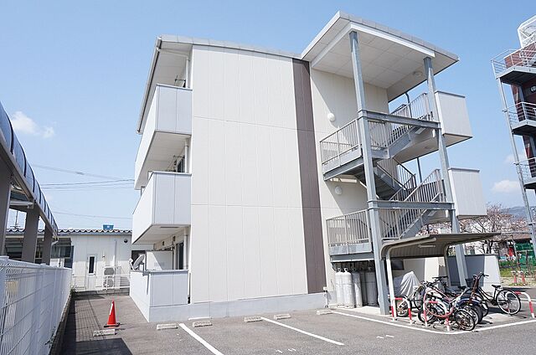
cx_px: 268
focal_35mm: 24
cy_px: 178
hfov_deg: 73.8
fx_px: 357
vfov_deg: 52.9
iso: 200
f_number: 11
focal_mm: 16
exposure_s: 1/200
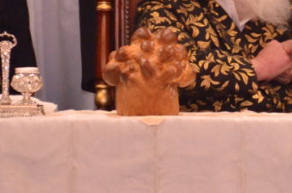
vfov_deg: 1.5
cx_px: 281
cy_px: -38
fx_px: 7336
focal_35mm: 907
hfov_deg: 2.3
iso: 1600
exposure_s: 1/160
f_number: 5.6
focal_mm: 200
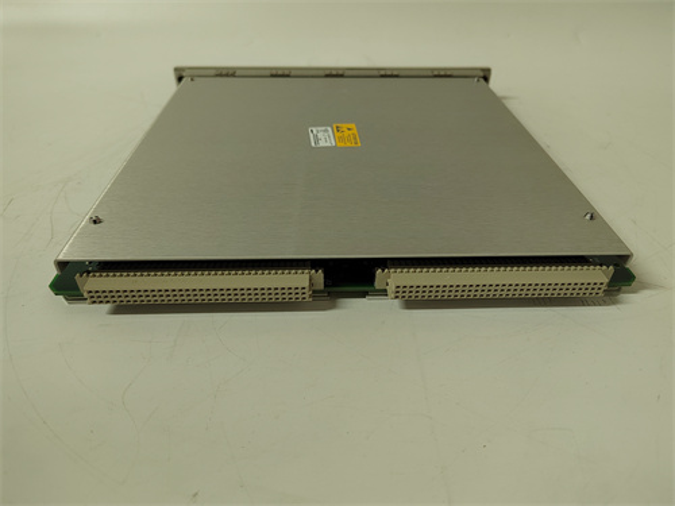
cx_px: 338
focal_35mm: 23
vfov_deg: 58.9
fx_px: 448
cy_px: 253
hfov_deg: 73.9
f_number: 1.9
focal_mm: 5.52
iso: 1906
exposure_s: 1/100
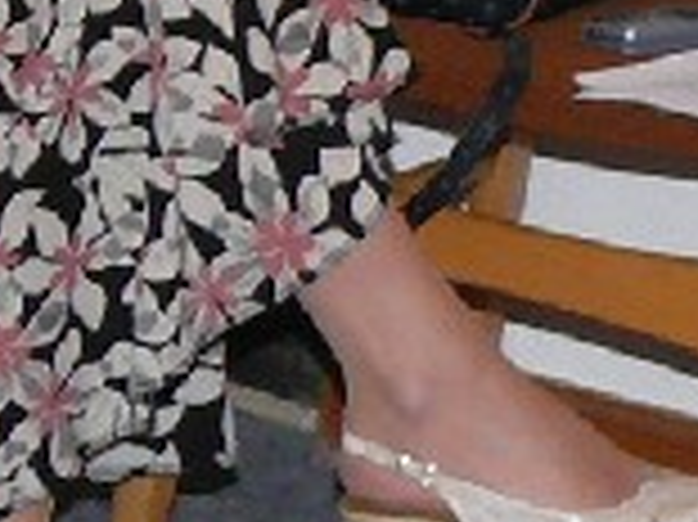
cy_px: -198
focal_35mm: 365
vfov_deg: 4.1
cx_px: -1905
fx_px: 7354
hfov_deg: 5.0
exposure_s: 1/100
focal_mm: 8.9
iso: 200
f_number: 2.8
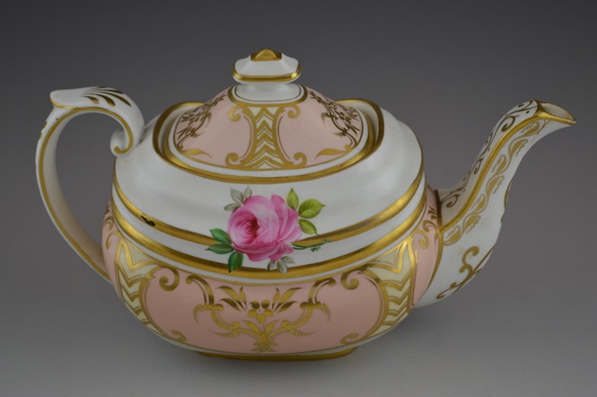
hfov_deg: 28.1
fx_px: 1193
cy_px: 198
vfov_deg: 18.9
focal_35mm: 72
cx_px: 298
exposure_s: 1/60
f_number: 5.3
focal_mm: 48
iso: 400
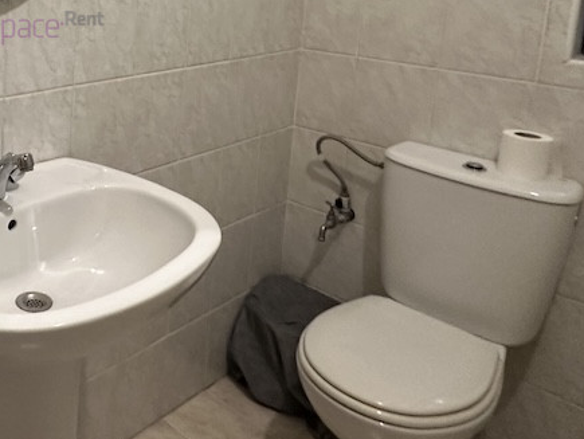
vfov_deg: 35.9
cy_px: 29
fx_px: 625
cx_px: -26
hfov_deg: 42.0
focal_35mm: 37
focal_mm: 2.22
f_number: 2.2
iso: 320
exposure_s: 1/50
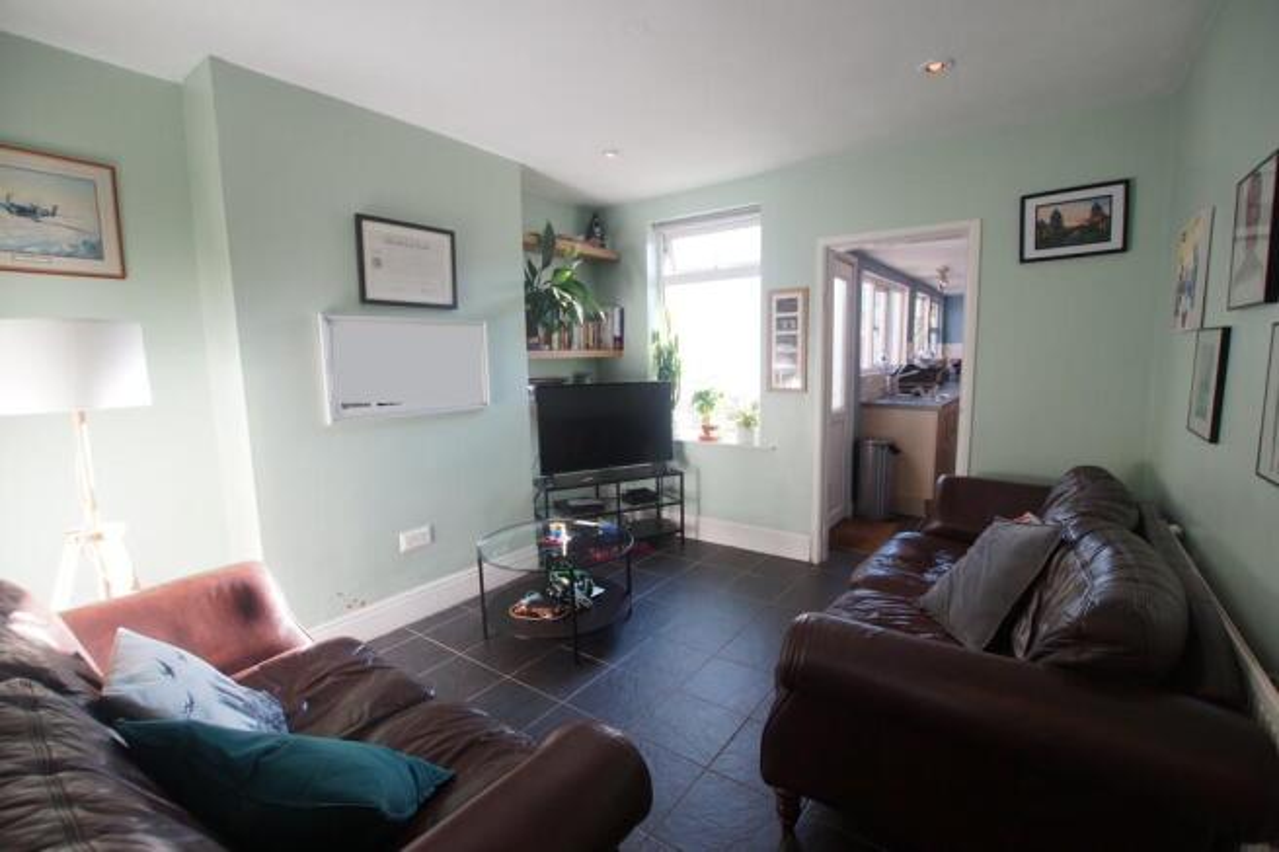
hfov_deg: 100.4
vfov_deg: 77.3
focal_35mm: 15
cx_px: 640
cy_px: 426
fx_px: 533
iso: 250
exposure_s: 1/60
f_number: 4
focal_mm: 10
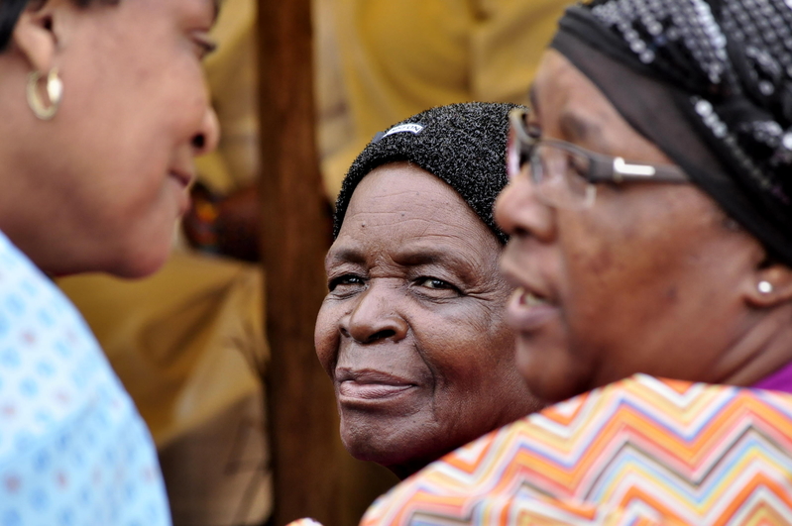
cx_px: 396
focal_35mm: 270
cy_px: 263
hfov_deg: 7.6
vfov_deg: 5.1
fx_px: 5934
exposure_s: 1/500
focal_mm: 180
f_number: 8
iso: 800
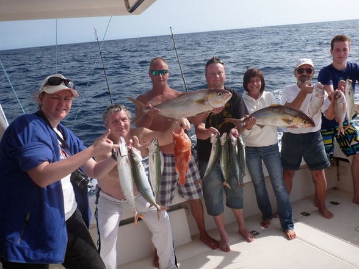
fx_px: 311
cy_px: 132
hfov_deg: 59.9
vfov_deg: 46.8
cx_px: 189
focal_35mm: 30
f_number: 3.3
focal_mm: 4.9
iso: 100
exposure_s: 1/800
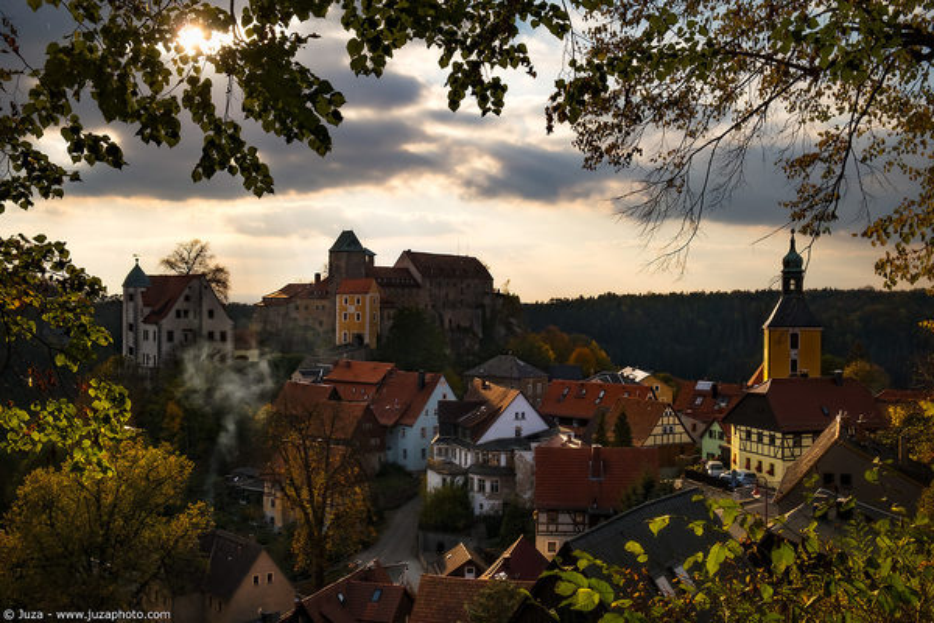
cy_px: 312
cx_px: 467
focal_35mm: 38
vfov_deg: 35.1
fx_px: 986
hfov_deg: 50.7
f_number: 9
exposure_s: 1/480
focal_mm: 25.4
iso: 160
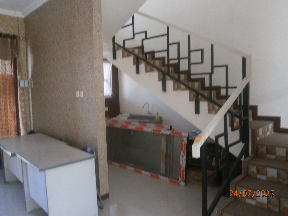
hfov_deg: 67.3
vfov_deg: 53.1
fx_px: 216
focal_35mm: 26
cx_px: 144
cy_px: 108
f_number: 2.8
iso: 200
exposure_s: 1/40
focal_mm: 4.7
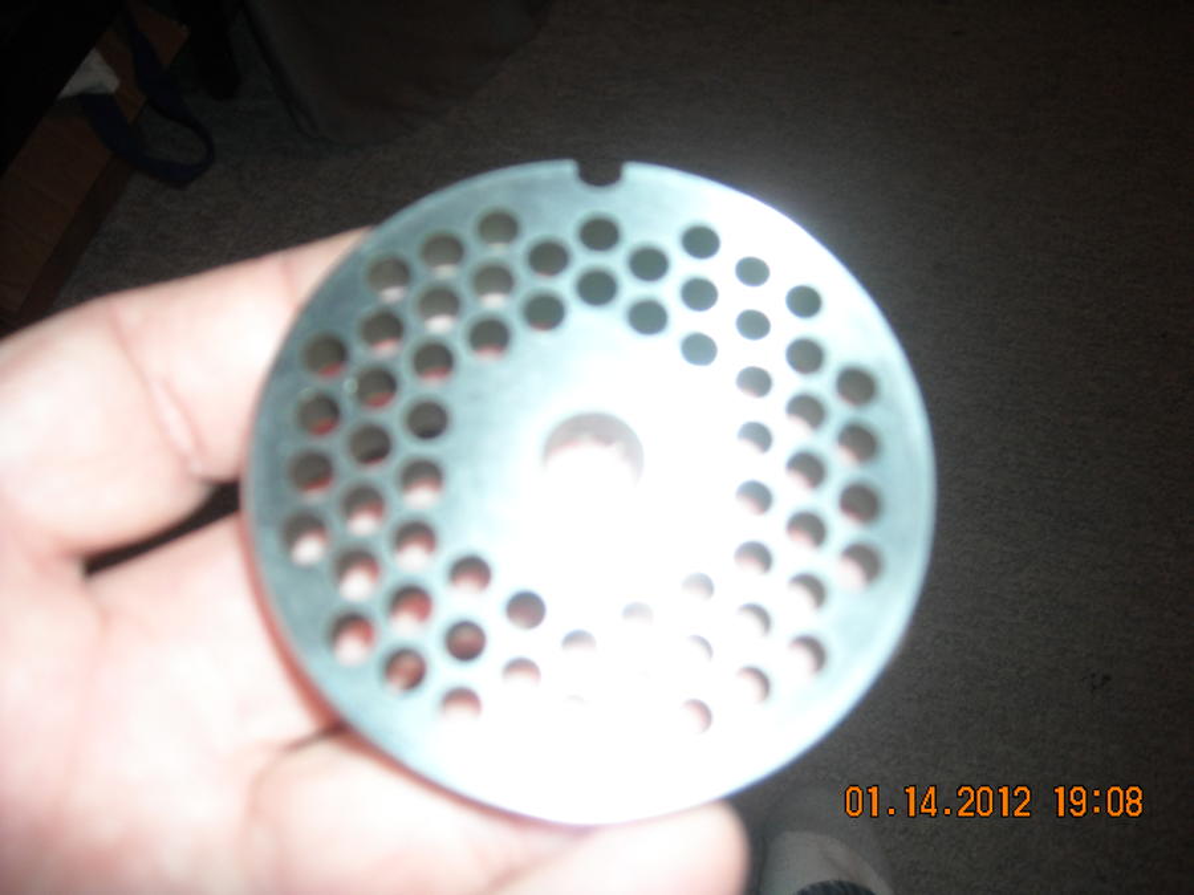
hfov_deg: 52.6
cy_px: 448
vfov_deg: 40.7
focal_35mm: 35
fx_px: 1207
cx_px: 597
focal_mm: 5.7
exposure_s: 1/60
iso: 200
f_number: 2.8
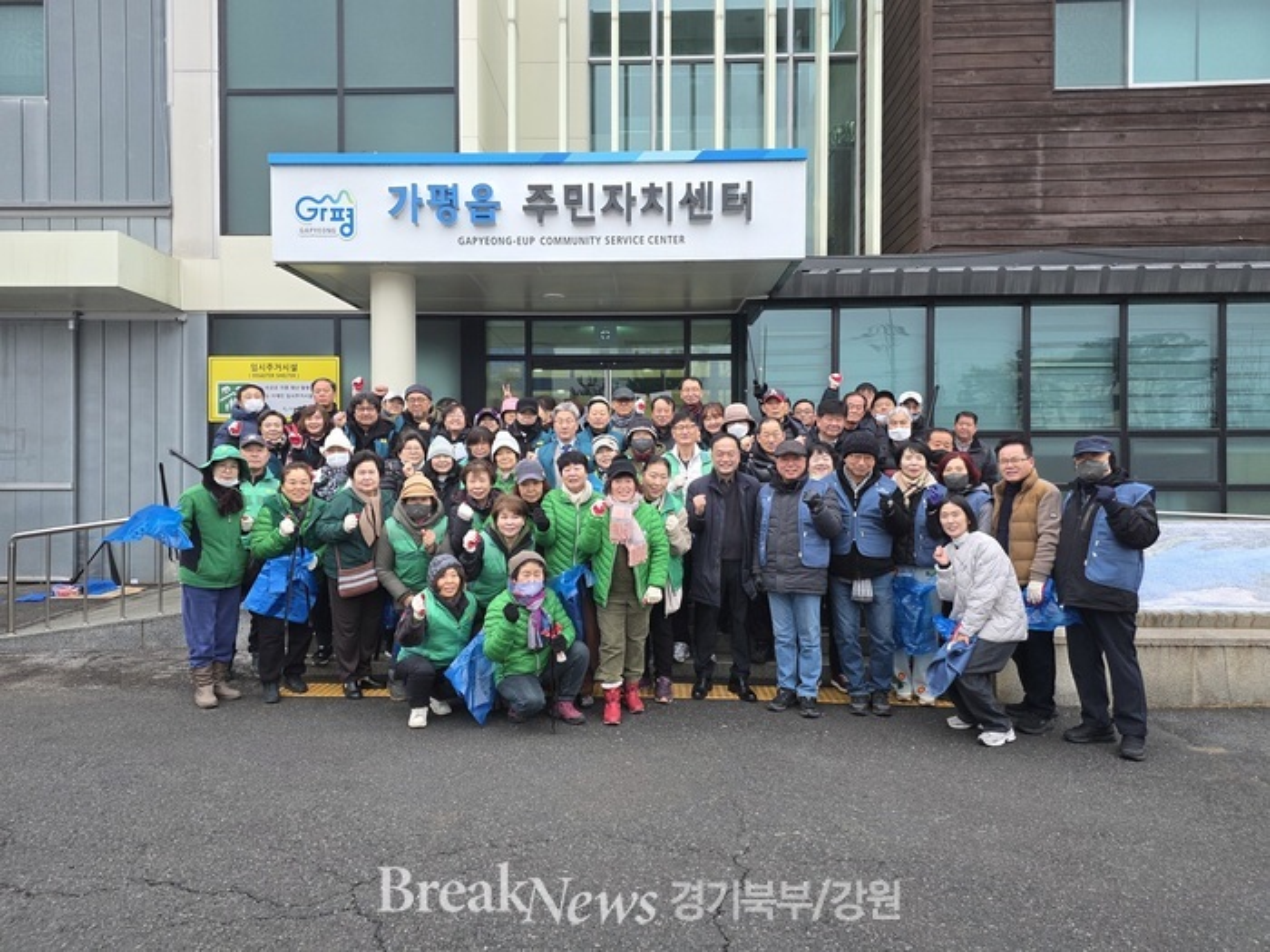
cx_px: 635
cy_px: 476
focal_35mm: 23
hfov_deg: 73.9
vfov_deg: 58.9
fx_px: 844
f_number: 1.7
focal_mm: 6.3
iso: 250
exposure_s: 1/120
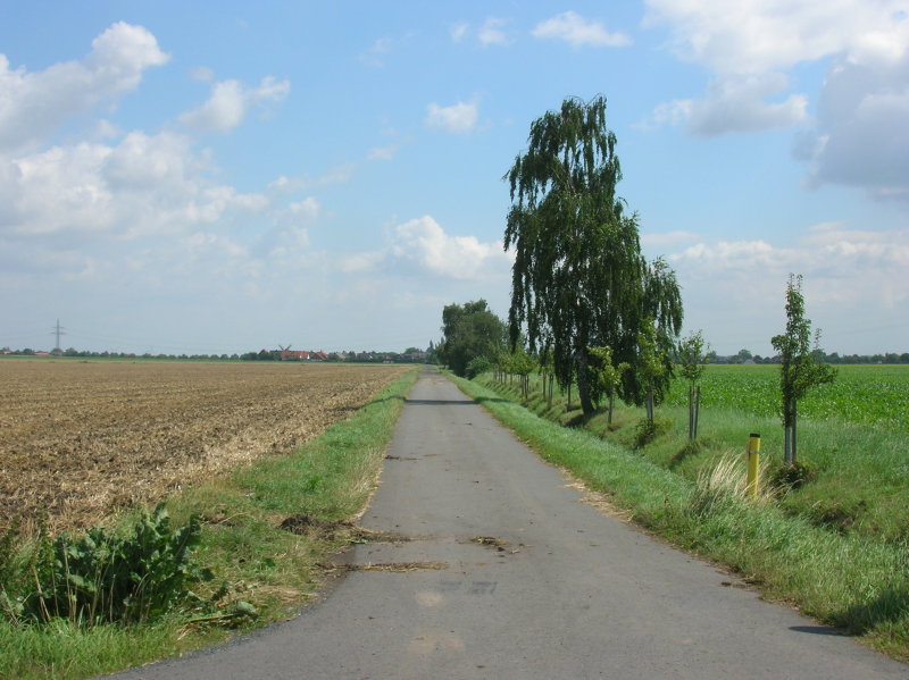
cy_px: 340
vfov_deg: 27.0
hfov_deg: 35.6
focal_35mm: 54
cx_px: 454
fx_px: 1417
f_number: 5.7
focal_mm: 9
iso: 50
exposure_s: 1/326
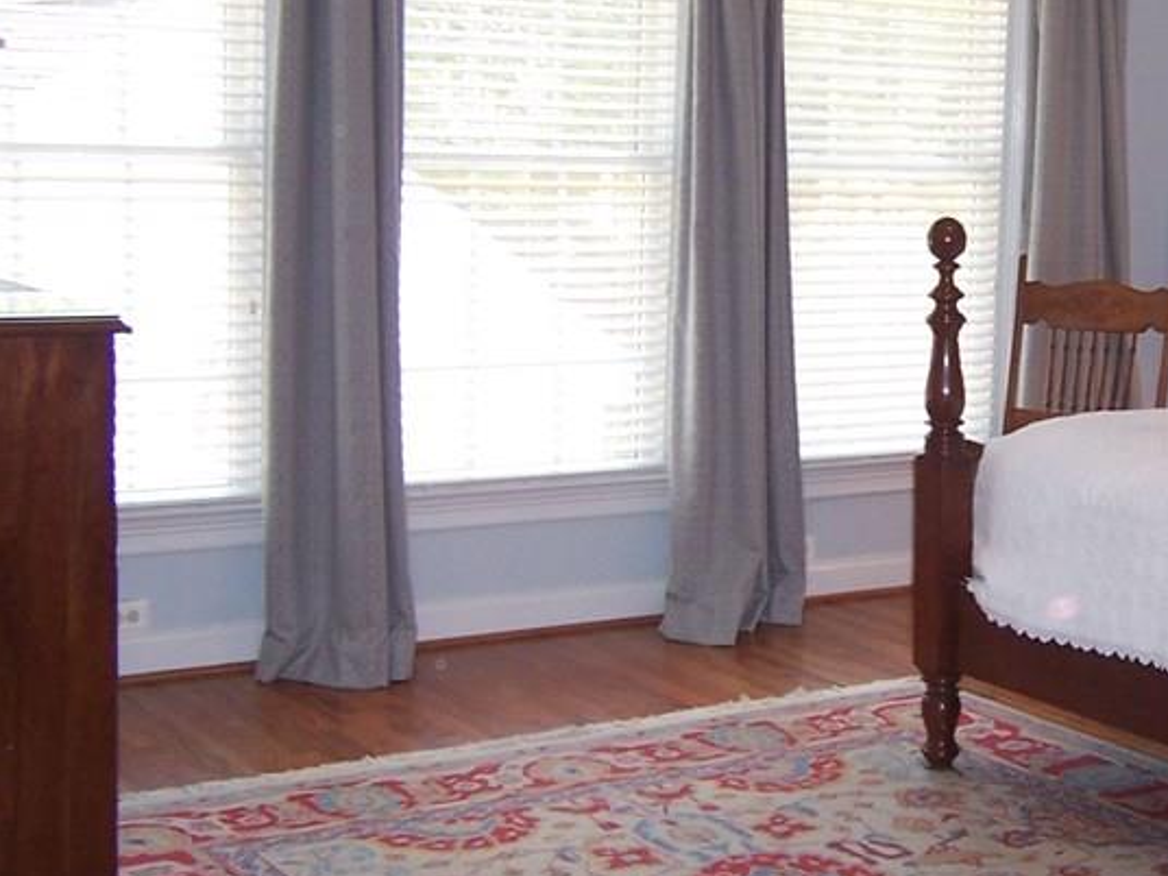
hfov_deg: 30.0
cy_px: 401
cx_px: 924
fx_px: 2126
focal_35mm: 63
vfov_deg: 23.3
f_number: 2.8
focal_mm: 5.5
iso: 140
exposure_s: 1/60
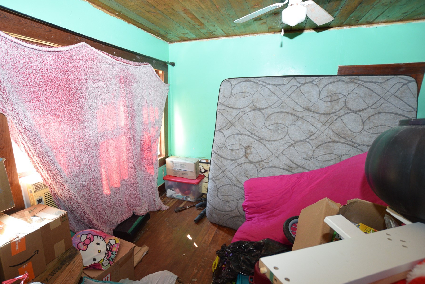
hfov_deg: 92.9
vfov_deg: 70.4
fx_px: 201
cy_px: 150
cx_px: 190
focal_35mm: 17
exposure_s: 1/60
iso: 900
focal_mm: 10
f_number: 3.5
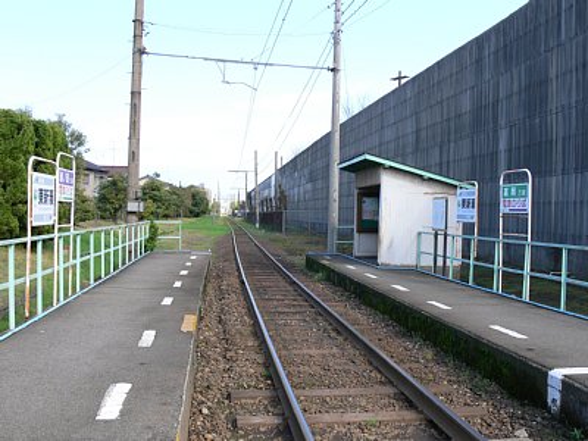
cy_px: 220
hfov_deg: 52.6
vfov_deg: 40.7
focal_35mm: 35
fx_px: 595
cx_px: 294
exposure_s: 1/125
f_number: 5.6
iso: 80
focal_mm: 7.4
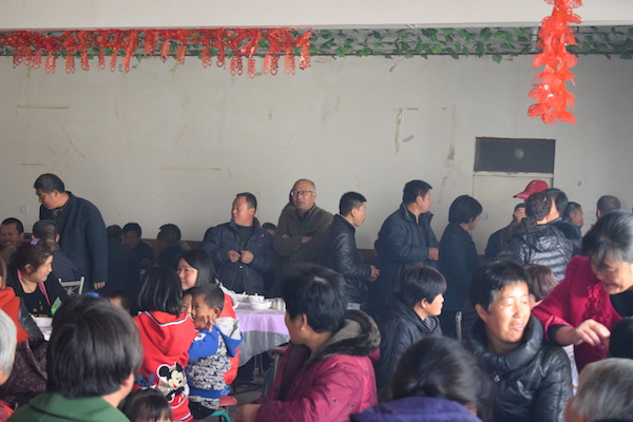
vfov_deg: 18.2
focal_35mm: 75
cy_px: 211
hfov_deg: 27.0
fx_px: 1319
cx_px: 316
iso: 2000
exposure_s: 1/60
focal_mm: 50
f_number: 5.6
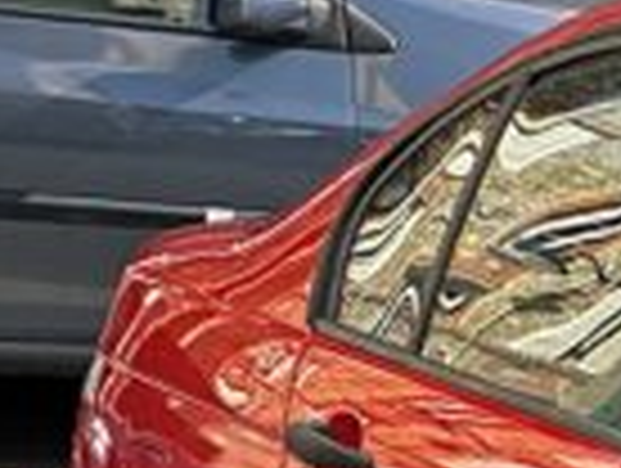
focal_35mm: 445
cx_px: 1746
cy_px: 734
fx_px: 7997
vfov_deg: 3.3
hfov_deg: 4.3
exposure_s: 1/160
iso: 25
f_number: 2.8
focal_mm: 9
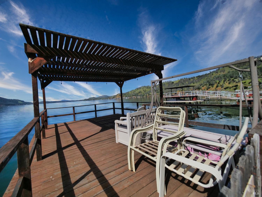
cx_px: 131
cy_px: 98
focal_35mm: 14
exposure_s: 1/8000
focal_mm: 7
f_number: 2.8
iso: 320
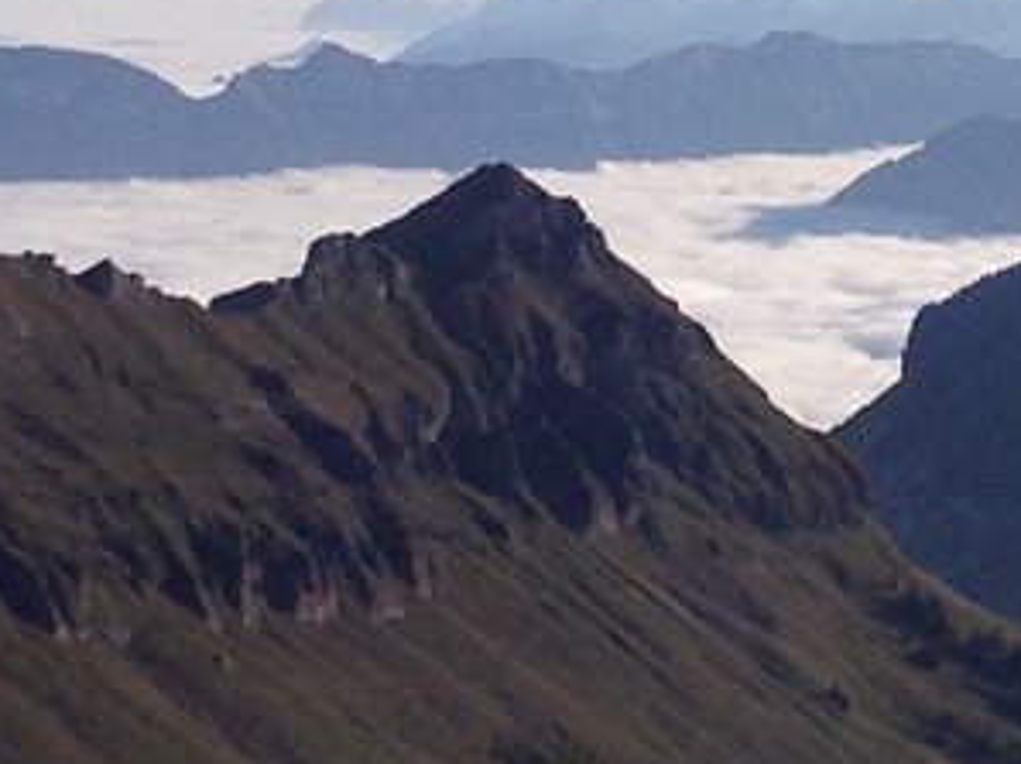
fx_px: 5334
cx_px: 1610
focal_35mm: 181
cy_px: -147
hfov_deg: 10.5
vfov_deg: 8.1
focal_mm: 4.12
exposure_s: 1/2857
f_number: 2.4
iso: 50
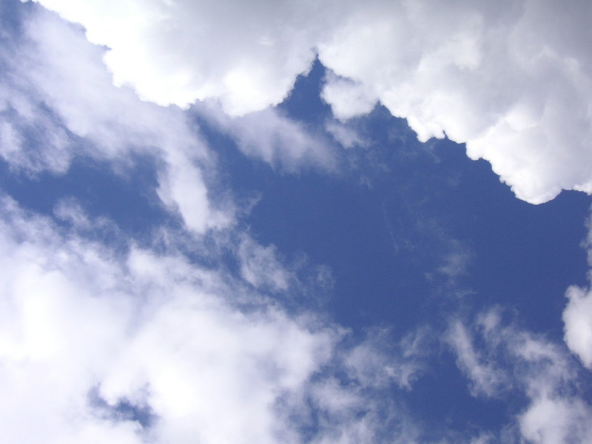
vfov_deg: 32.9
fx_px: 752
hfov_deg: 42.9
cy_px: 222
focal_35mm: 44
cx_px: 296
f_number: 8
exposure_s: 1/250
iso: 50
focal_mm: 7.3
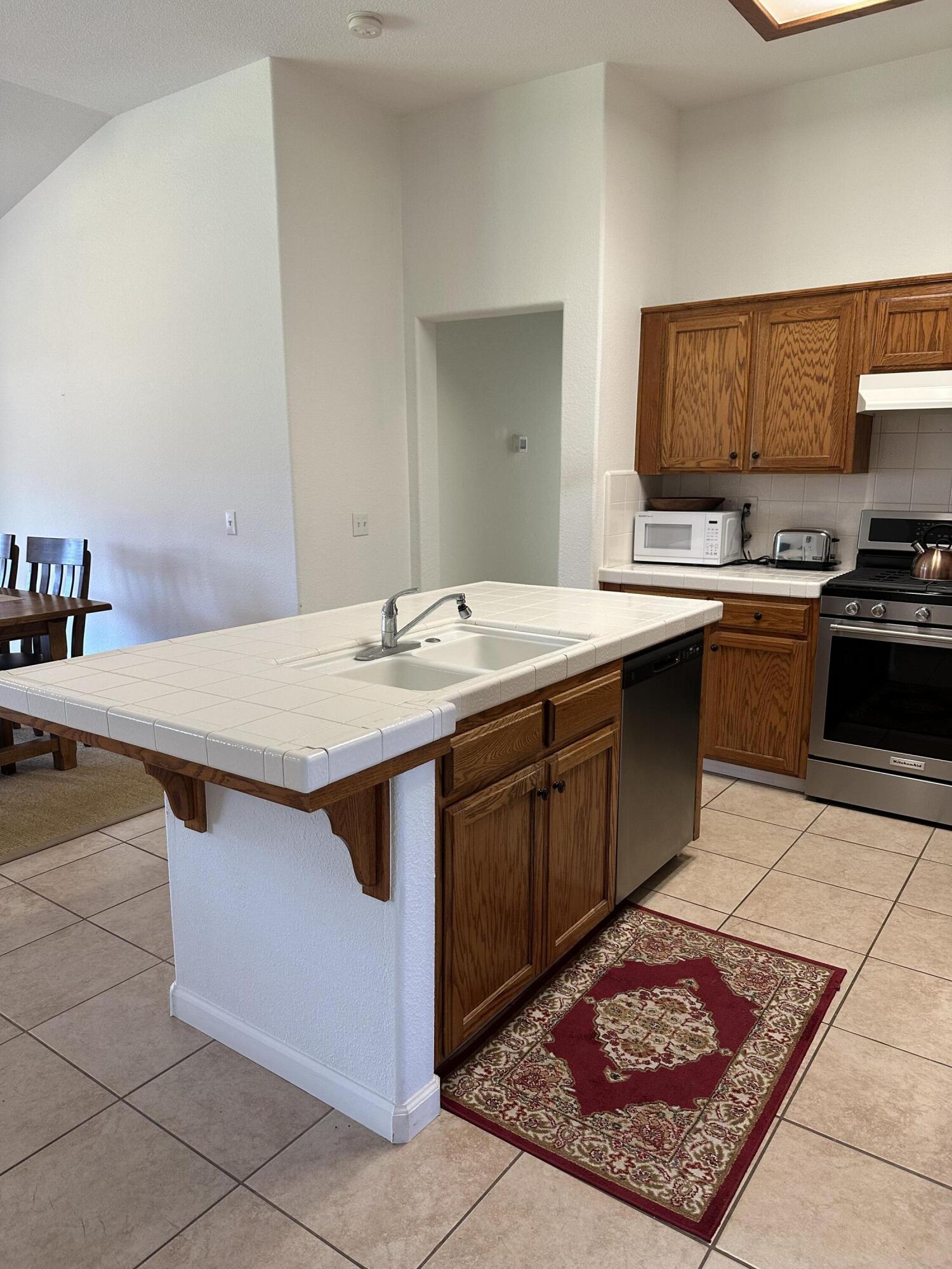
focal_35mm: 24
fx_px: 880
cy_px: 634
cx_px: 476
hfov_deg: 56.8
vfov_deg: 71.6
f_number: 1.78
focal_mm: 6.86
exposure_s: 1/60
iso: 125
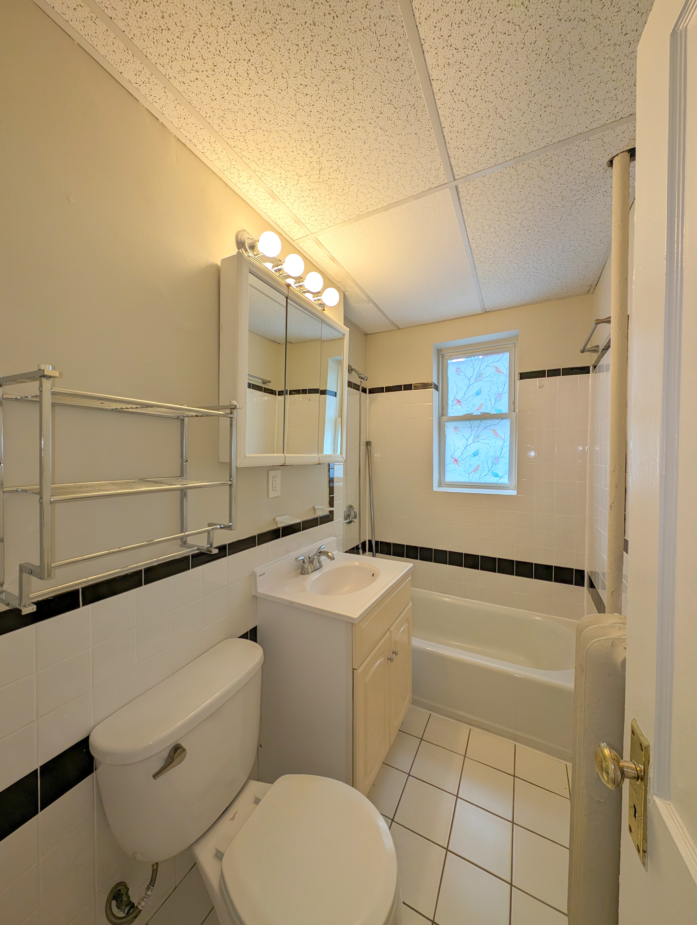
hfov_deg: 94.6
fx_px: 321
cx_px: 348
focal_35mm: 12
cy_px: 462
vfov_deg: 110.5
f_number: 1.95
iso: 34
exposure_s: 1/132
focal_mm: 2.23
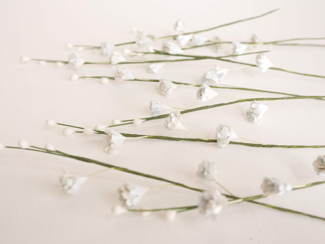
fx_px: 395
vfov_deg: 34.4
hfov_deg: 44.8
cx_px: 158
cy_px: 118
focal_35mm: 42
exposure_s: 1/30
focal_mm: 20
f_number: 5
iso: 800
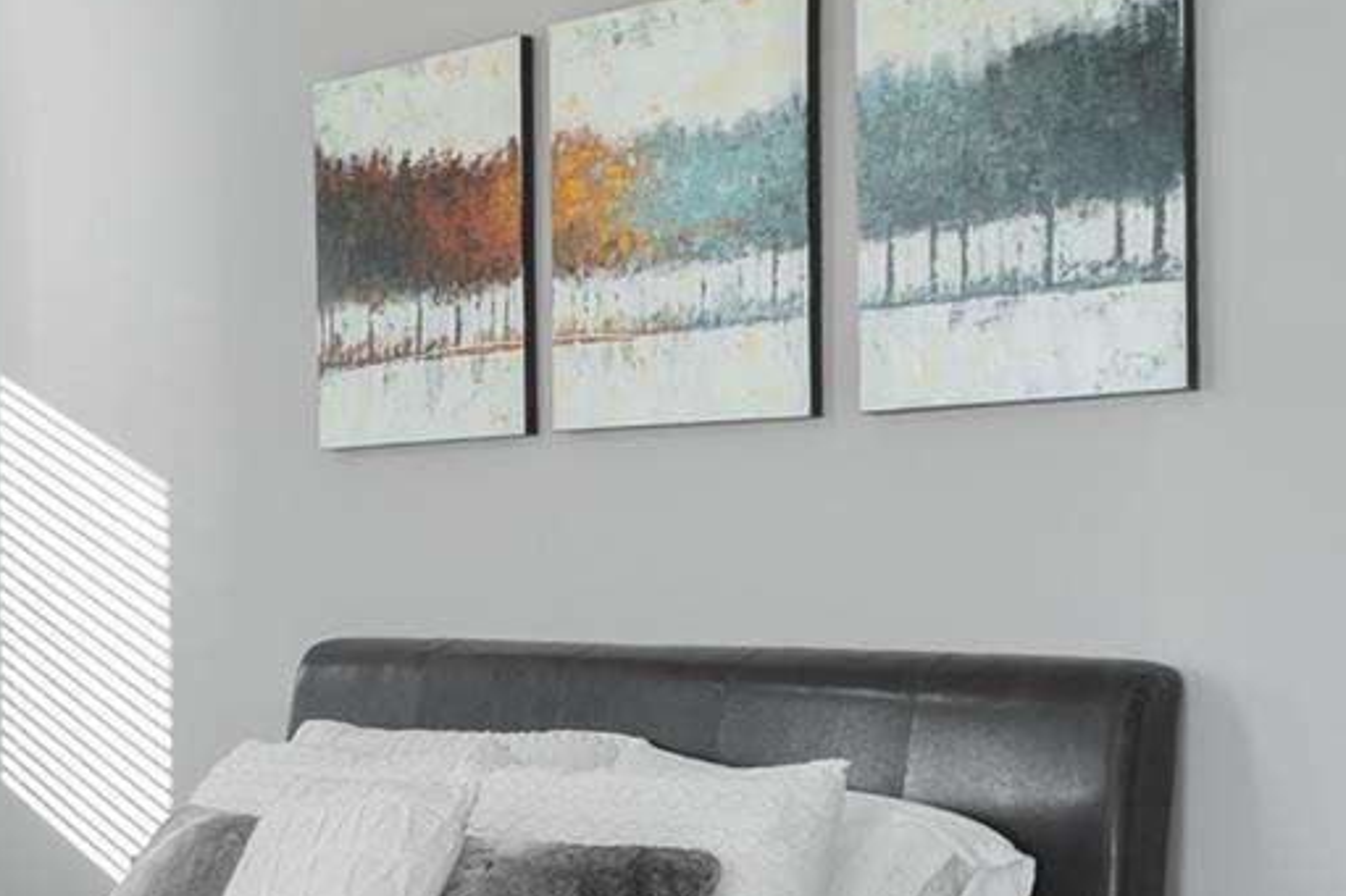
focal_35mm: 66
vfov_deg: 20.5
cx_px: -37
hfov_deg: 28.4
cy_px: 582
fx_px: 2467
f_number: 8
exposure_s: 1/6
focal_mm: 16.5
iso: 640
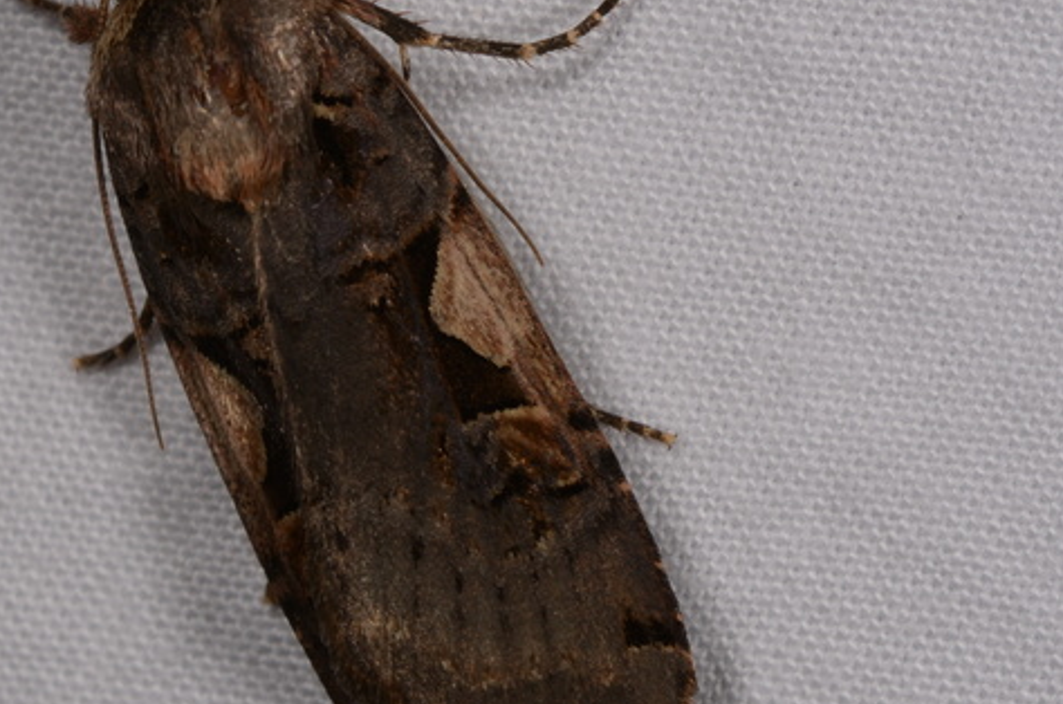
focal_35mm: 213
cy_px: 300
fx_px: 6272
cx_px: 401
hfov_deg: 9.7
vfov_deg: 6.4
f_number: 25
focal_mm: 85
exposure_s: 1/60
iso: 100
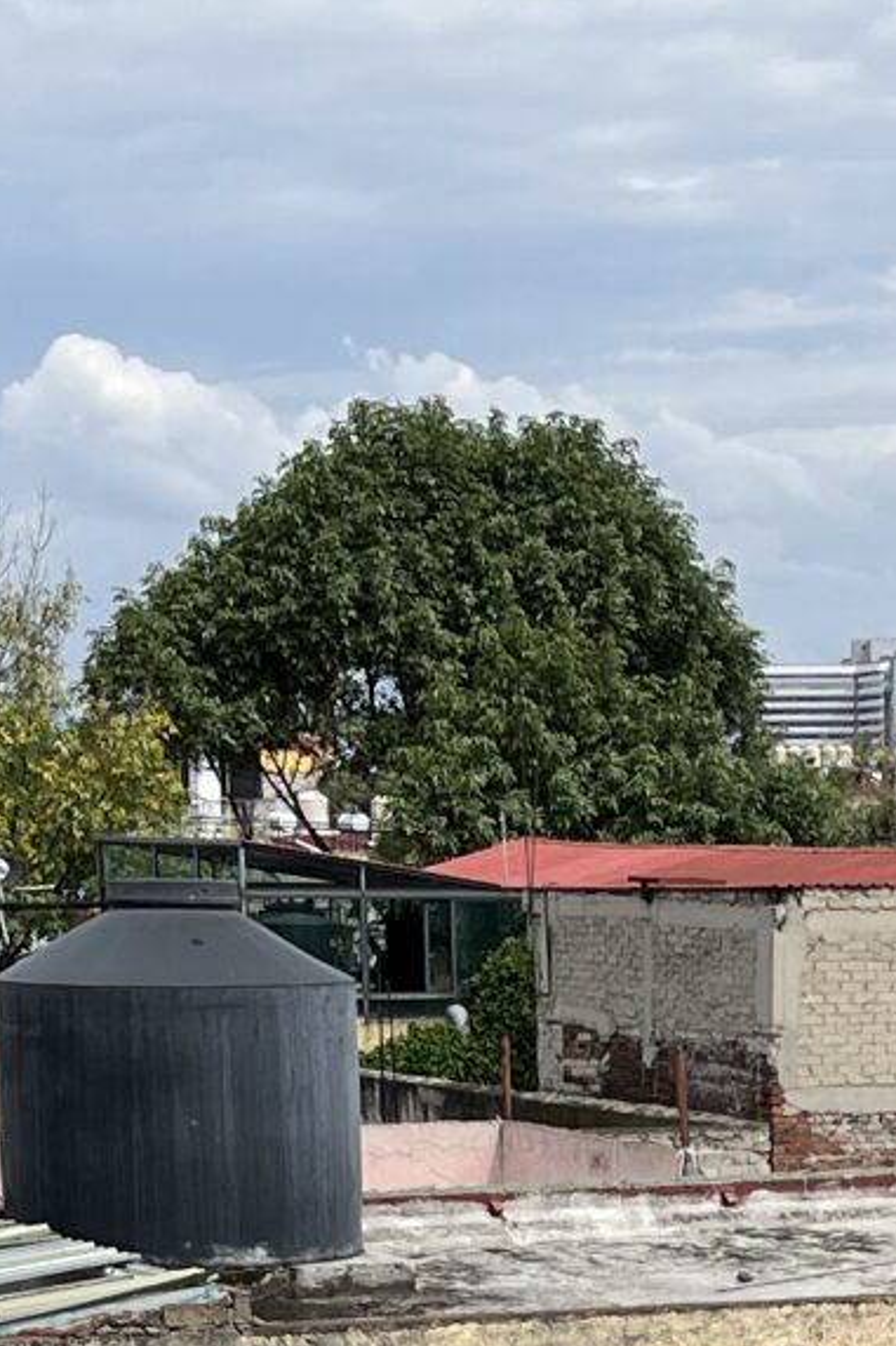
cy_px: 1937
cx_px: 821
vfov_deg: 15.7
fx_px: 4520
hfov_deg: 11.2
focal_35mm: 121
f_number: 1.6
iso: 50
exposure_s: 1/3521
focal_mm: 5.1
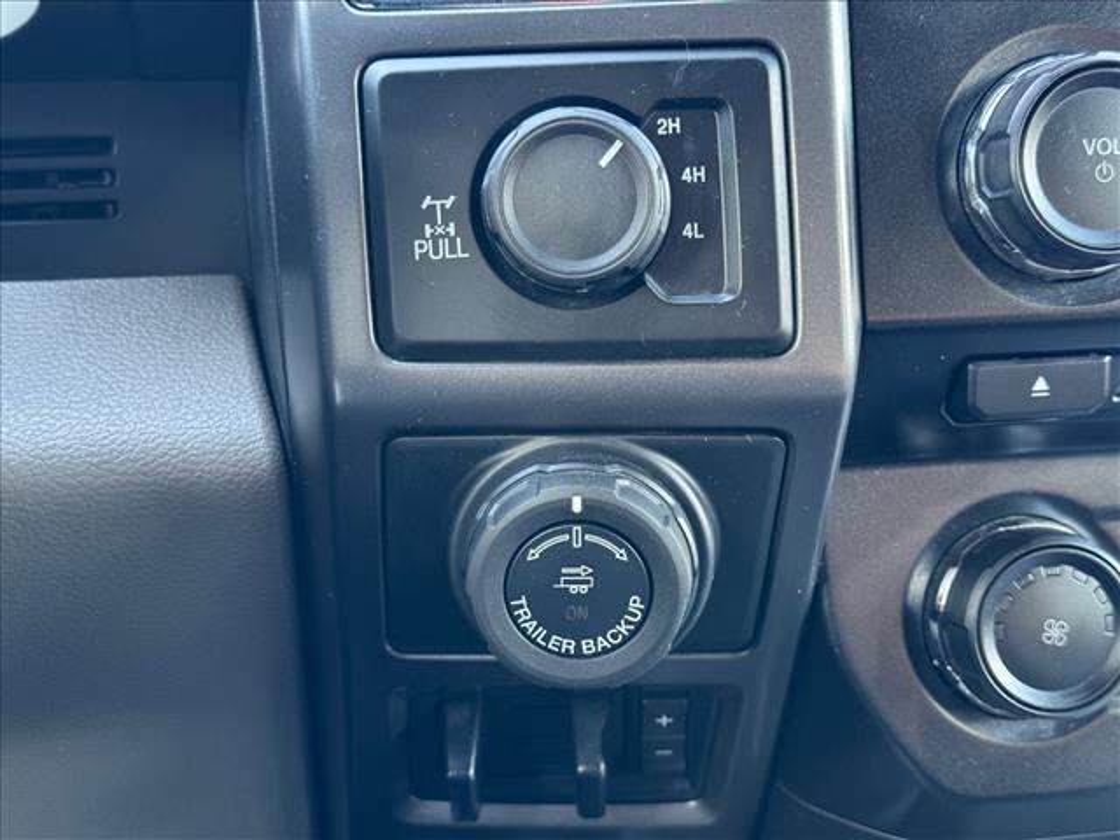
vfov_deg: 30.3
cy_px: 420
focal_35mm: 48
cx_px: 560
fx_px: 1553
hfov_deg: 39.7
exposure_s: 1/33
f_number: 1.78
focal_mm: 6.76
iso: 250
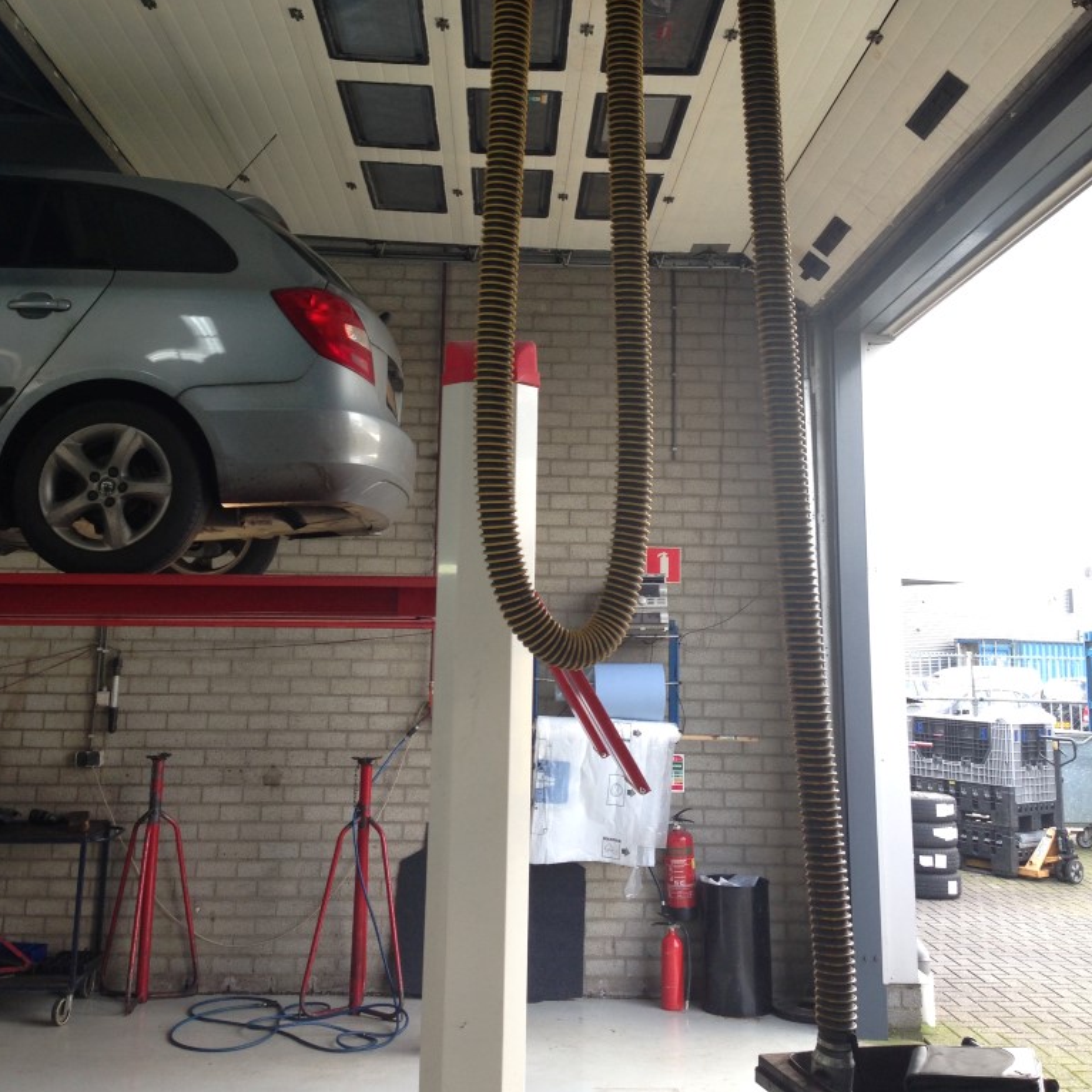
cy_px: 409
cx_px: 546
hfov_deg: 42.8
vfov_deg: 42.5
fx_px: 1392
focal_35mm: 39
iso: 64
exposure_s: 1/60
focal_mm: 4.12
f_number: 2.4
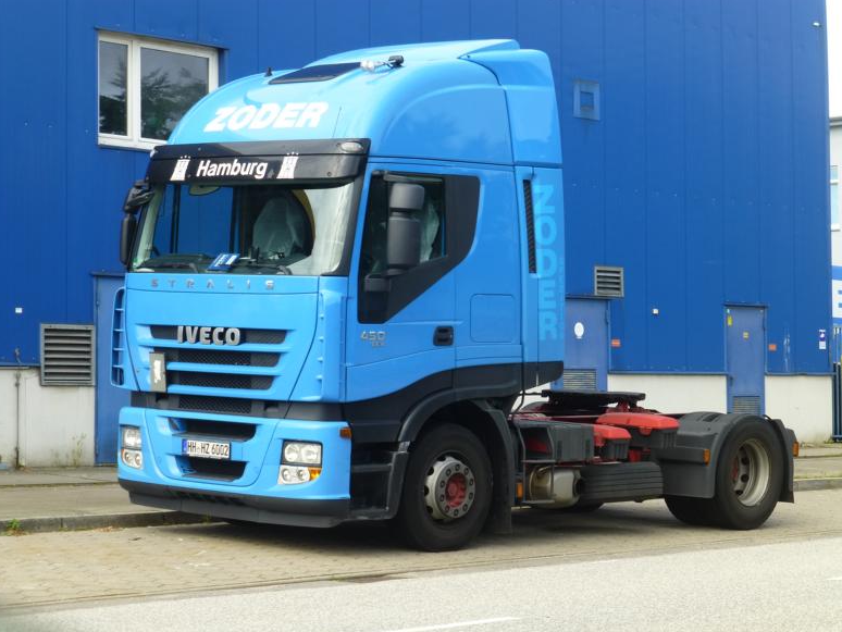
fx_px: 2263
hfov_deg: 21.1
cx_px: 424
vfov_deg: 15.9
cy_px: 323
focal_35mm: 93
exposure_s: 1/160
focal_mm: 16.1
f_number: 5.2
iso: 100
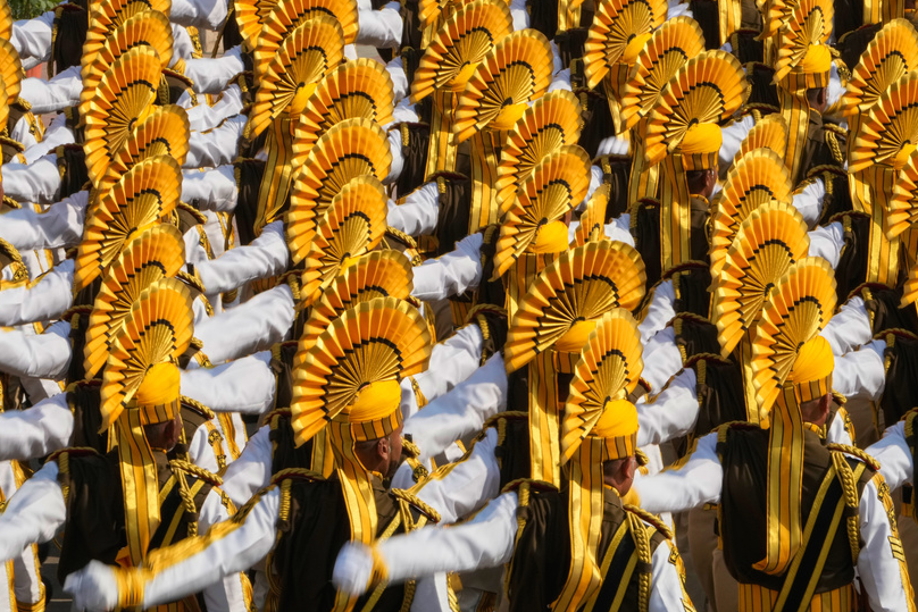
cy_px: 256
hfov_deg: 5.4
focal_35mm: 380
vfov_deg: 3.6
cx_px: 451
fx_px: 9691
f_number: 32
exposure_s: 1/160
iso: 800
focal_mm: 300
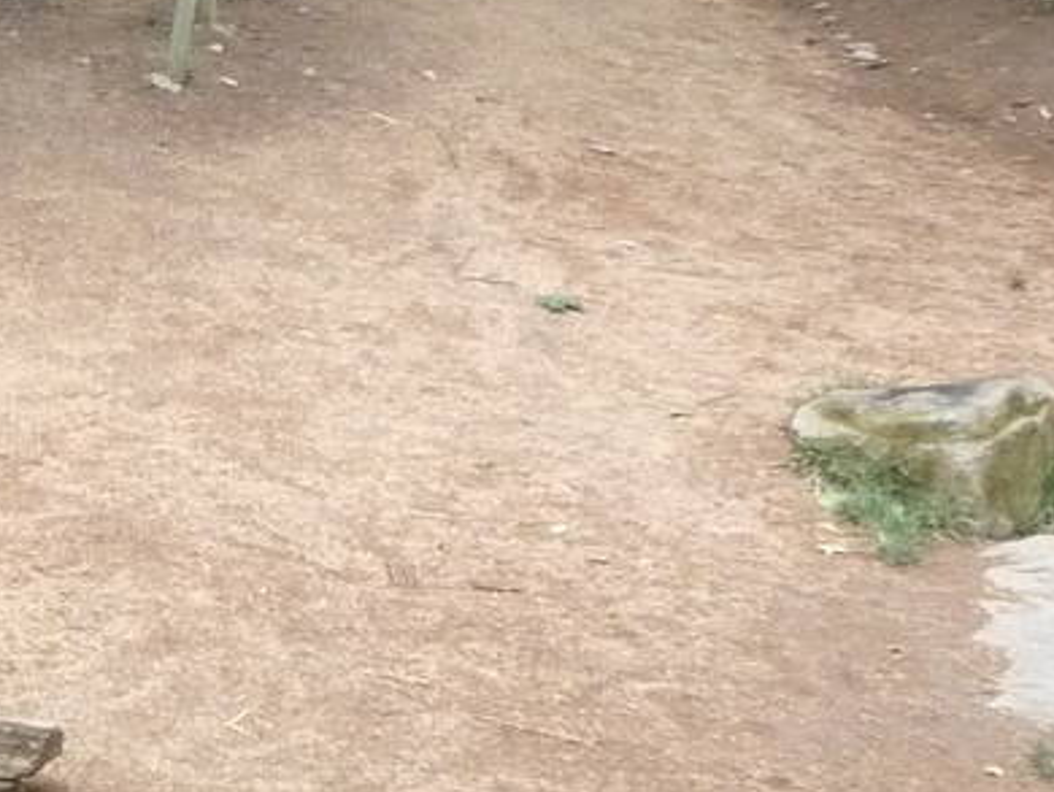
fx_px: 3747
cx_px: -1038
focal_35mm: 123
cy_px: 414
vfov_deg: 12.1
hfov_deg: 13.7
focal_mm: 5
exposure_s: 1/400
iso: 400
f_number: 3.4
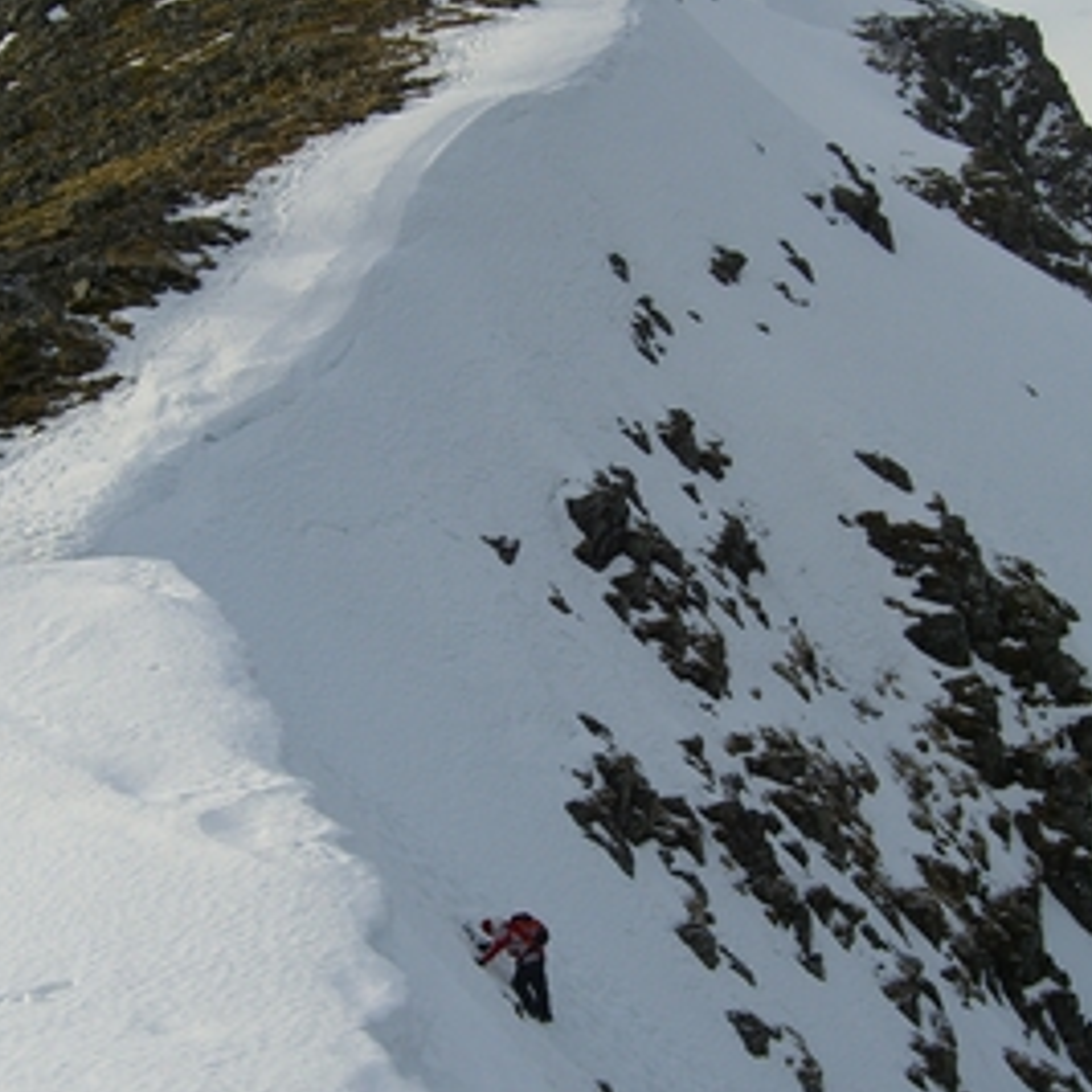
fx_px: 2248
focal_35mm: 63
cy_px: 601
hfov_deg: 27.3
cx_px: 530
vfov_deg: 27.3
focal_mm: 7.9
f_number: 4
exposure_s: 1/500
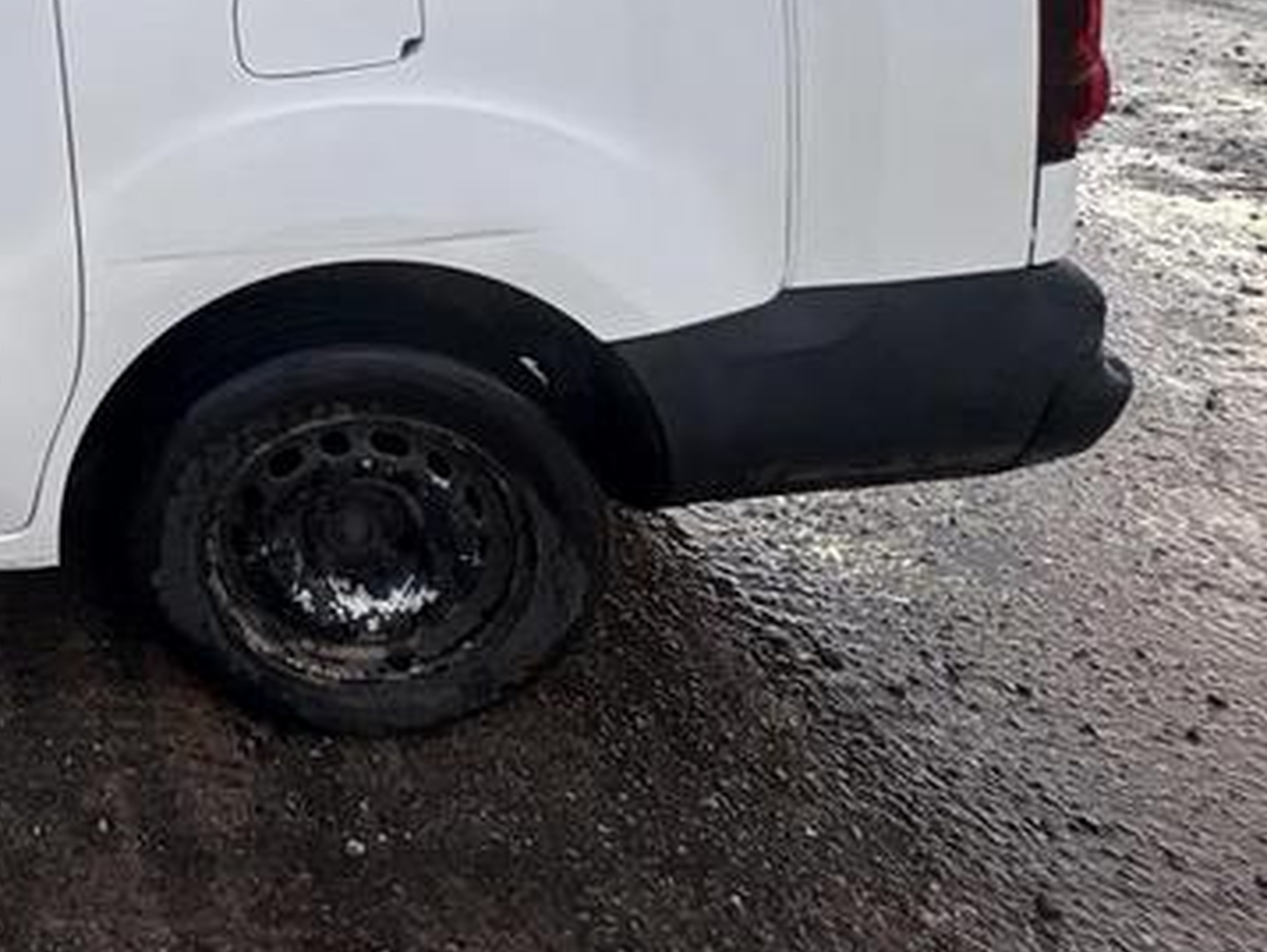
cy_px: -28
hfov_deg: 37.3
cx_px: -311
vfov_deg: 36.1
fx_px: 1282
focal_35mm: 35
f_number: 2.2
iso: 40
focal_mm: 2.22
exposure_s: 1/421
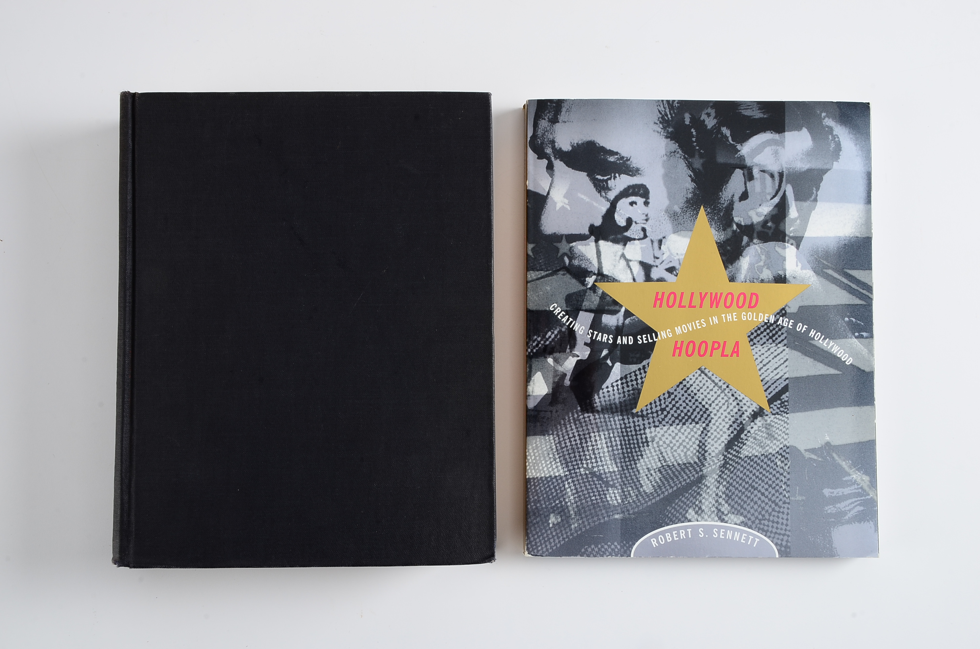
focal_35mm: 39
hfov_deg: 49.6
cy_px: 324
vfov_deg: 34.1
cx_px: 490
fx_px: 1059
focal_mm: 26
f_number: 16
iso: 160
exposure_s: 1/125
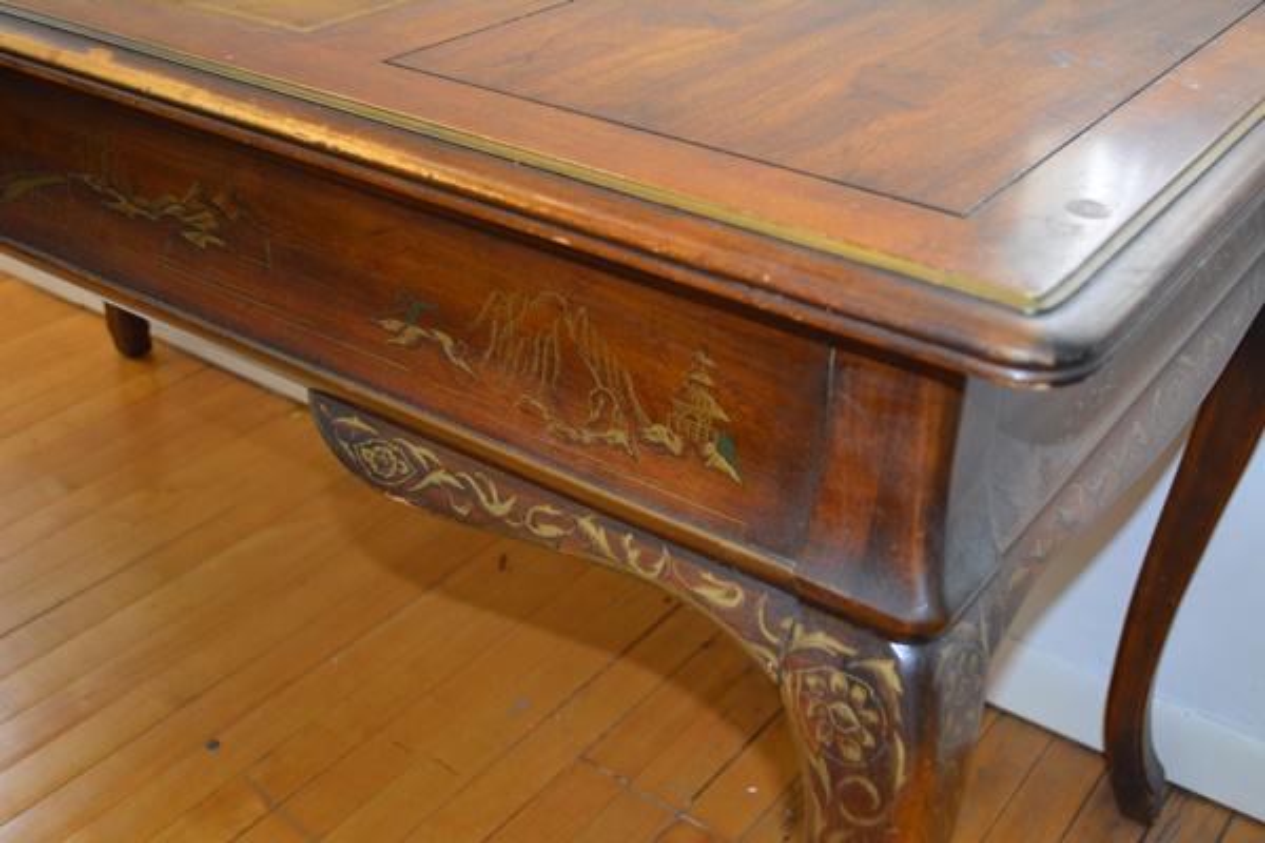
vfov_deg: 31.9
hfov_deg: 46.4
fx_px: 1476
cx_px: 632
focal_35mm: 42
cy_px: 422
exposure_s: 1/60
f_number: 4.5
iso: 720
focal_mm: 28
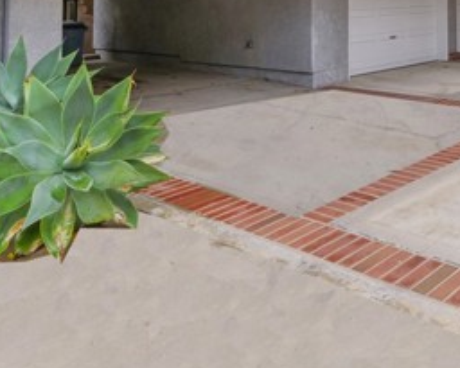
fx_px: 531
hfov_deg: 39.2
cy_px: -25
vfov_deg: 33.8
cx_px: 496
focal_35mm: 39
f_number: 11
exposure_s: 1/50
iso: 250
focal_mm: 8
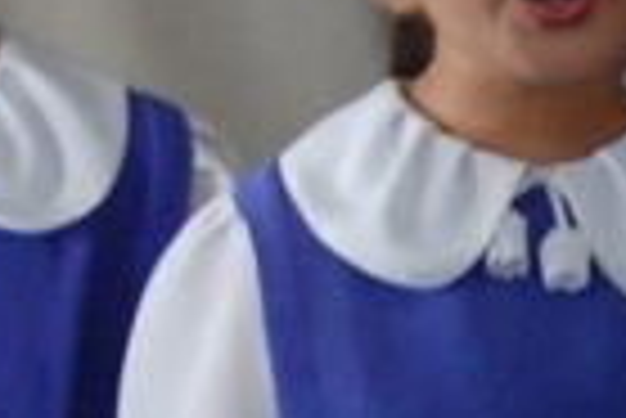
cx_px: -441
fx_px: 15181
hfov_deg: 2.4
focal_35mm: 872
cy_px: -312
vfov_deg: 1.6
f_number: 5.6
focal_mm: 135
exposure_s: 1/25
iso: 1600
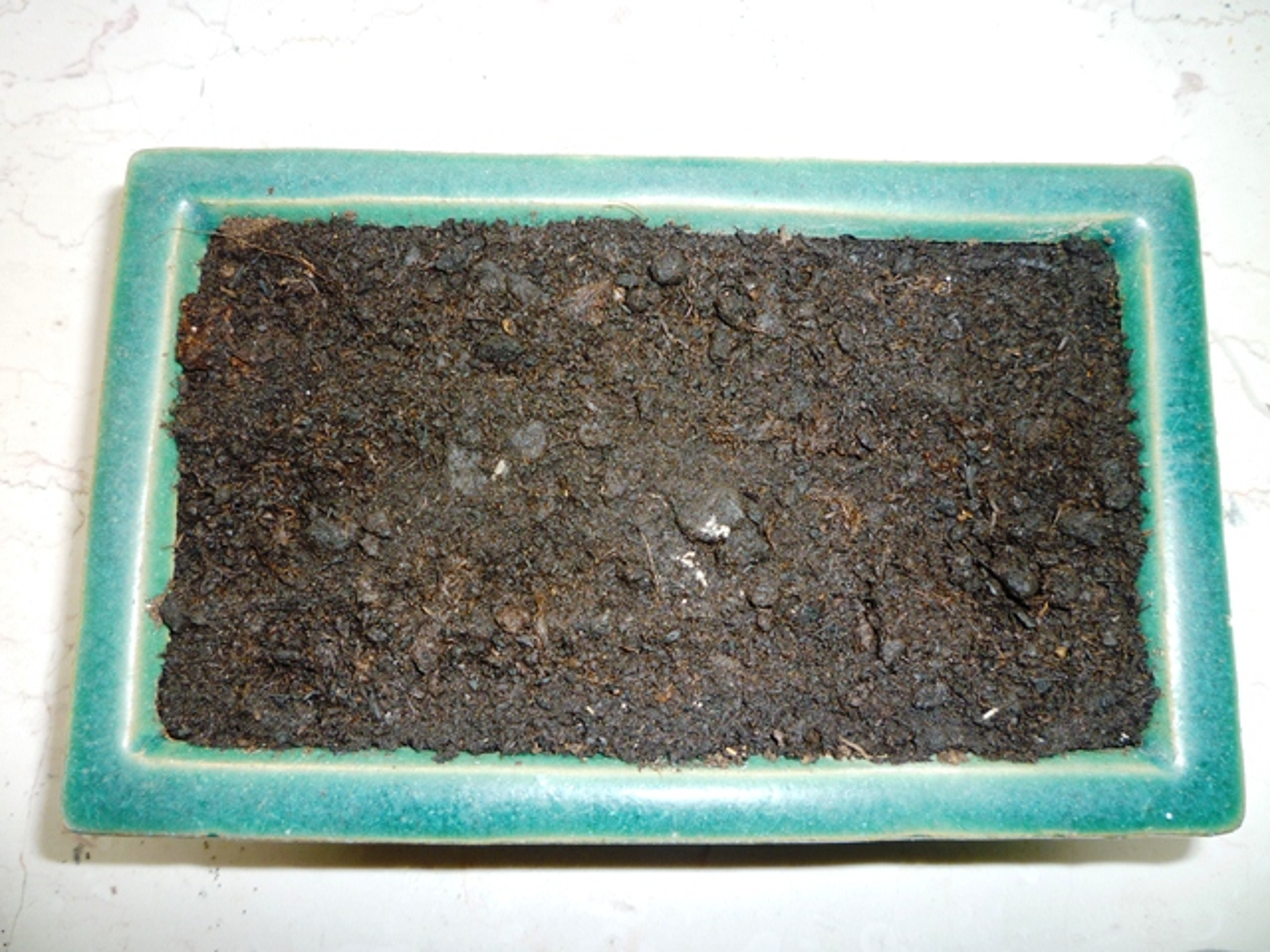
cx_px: 635
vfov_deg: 48.2
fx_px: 1064
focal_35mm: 29
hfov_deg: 61.7
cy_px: 476
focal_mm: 5.2
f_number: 4
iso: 100
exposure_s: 1/30
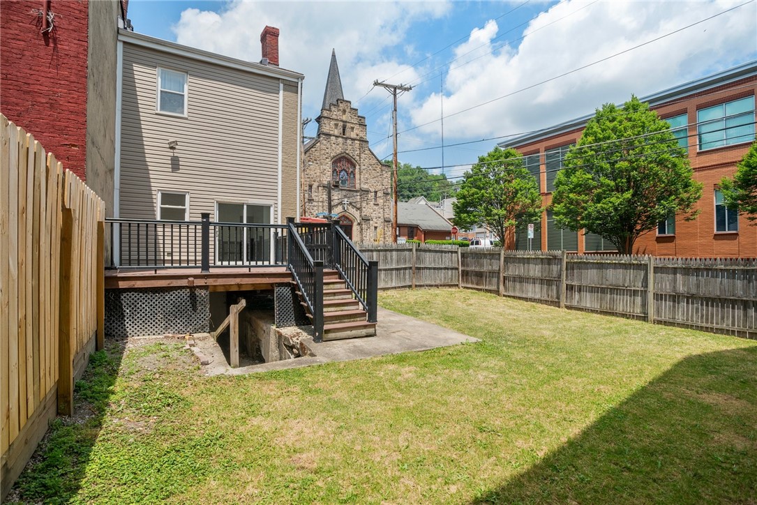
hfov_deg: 93.3
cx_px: 378
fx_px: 358
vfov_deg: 70.5
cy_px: 252
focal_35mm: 17
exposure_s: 1/640
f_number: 8
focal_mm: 17
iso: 400
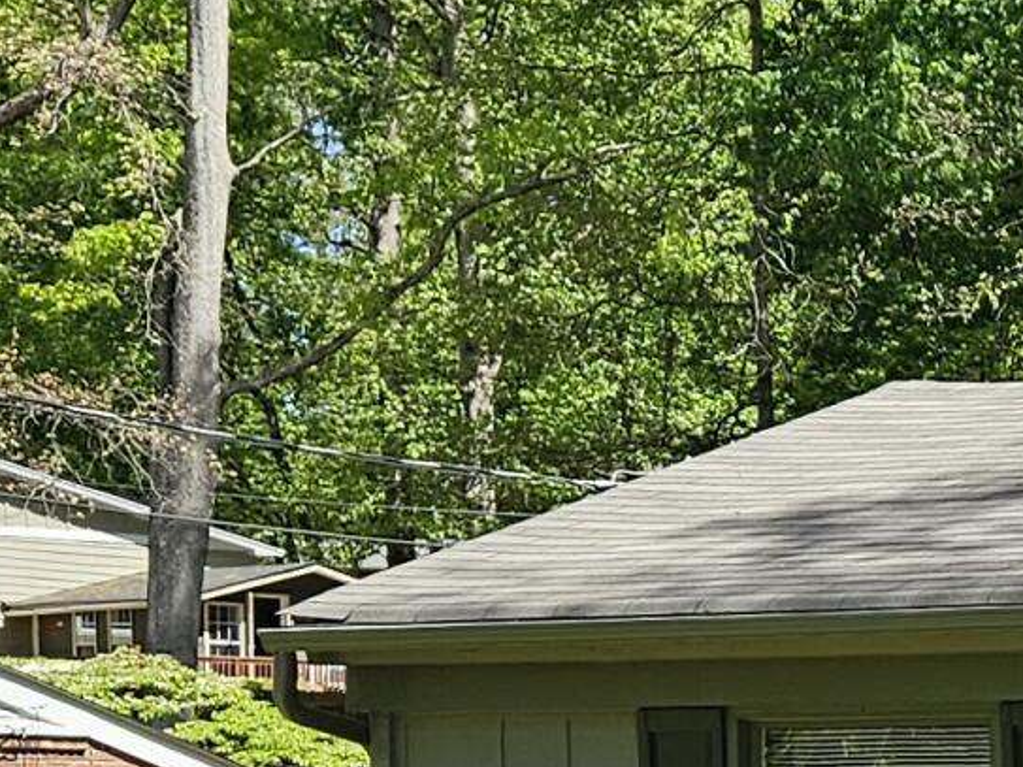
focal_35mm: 127
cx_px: 2057
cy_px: 903
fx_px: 3752
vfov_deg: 11.5
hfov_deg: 13.3
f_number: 1.8
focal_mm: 5.4
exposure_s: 1/662
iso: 25
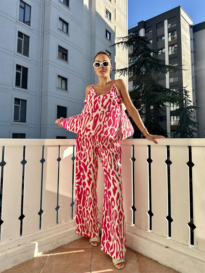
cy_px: 136
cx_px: 102
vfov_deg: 71.6
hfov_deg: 56.8
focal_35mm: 24
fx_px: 190
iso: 80
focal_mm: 6.86
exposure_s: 1/3155
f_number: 1.78
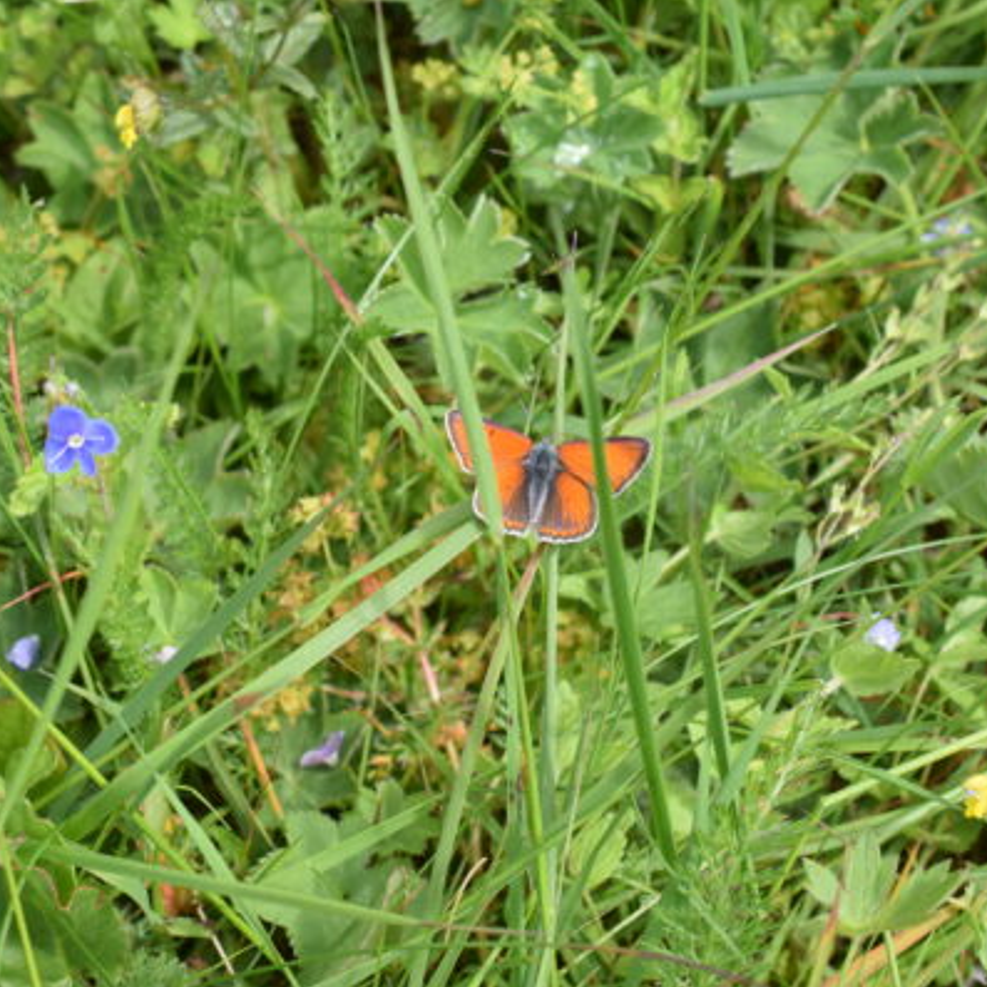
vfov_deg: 22.5
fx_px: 2484
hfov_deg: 22.5
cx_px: 532
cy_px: 492
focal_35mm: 77
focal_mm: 40
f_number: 8
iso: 400
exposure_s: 1/400
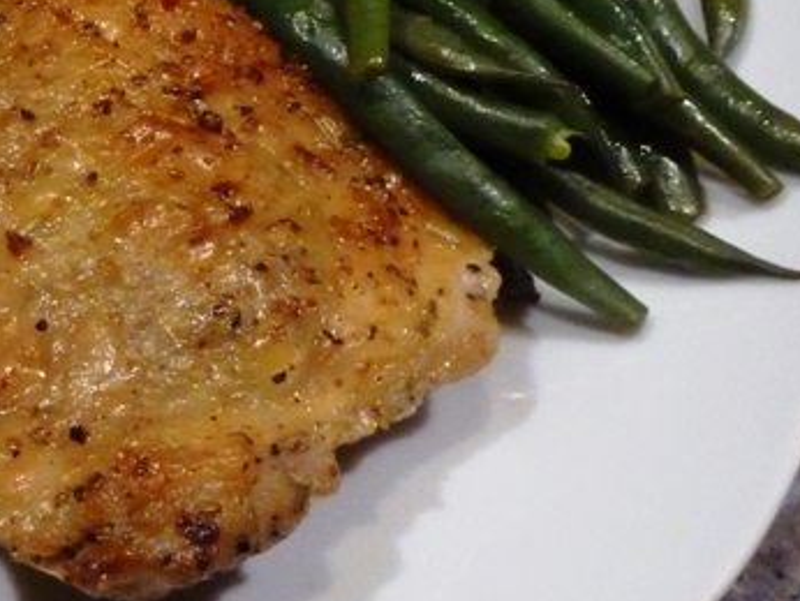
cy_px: 58
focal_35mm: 127
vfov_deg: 11.6
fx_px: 2937
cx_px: -76
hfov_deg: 15.1
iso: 800
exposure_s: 1/30
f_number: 3.9
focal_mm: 9.1
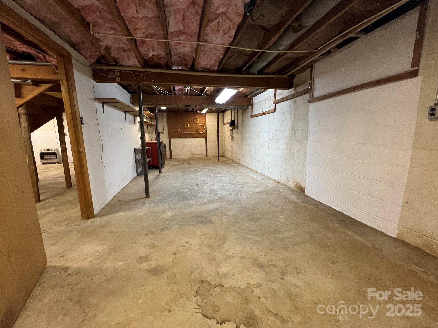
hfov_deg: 106.2
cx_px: 219
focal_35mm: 13
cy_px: 164
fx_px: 164
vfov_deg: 89.9
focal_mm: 1.57
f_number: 1.8
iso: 320
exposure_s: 1/60
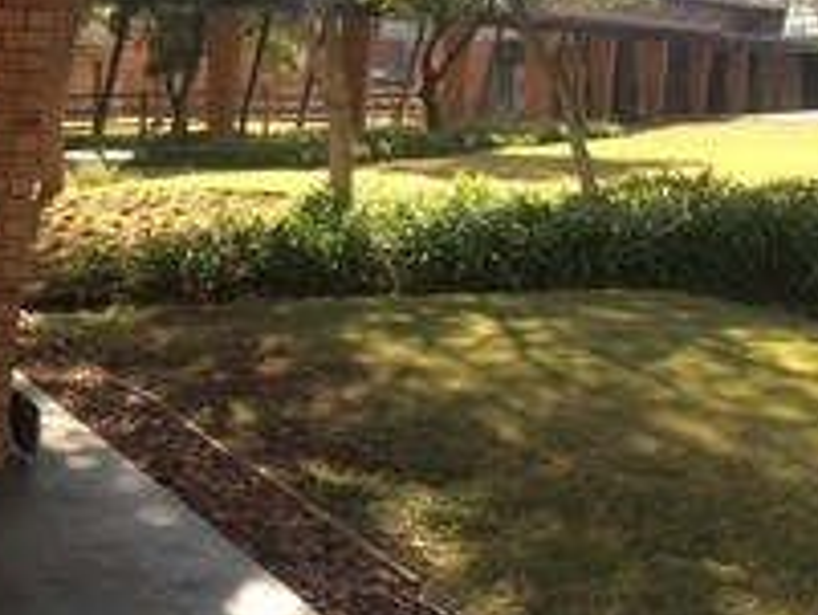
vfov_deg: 19.9
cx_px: -85
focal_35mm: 72
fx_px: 1702
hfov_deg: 25.1
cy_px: 22
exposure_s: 1/295
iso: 25
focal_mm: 4.15
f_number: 2.2
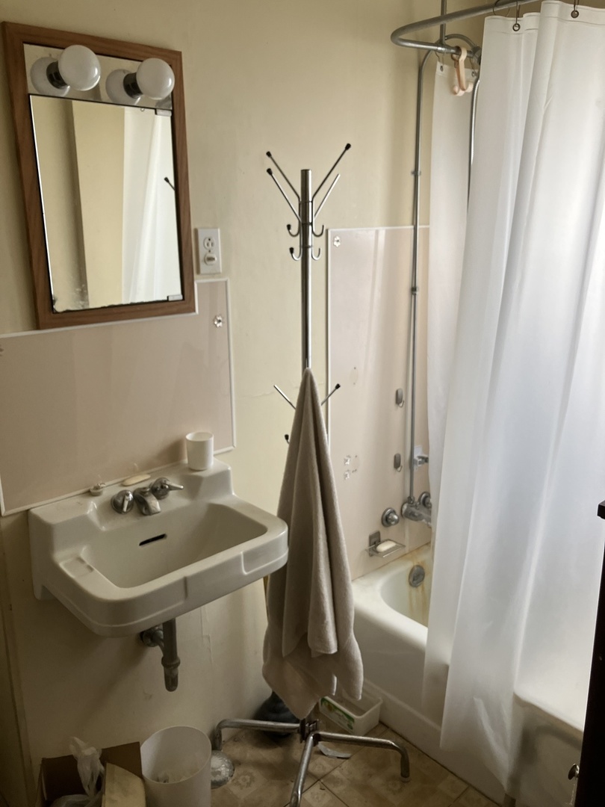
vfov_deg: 63.4
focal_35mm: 28
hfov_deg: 49.7
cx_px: 302
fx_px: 652
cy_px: 404
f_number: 1.8
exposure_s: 1/114
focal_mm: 3.99
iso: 80
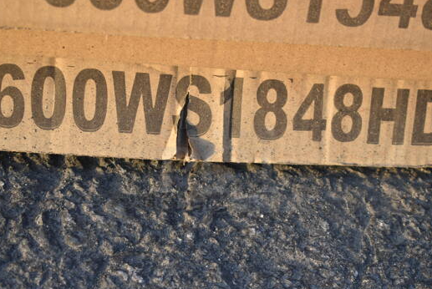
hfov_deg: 25.5
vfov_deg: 17.2
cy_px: 168
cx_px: 217
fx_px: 956
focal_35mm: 80
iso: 280
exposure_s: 1/125
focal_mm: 45
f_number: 5
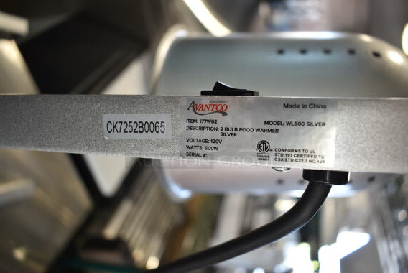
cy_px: 131
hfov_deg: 63.6
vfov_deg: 45.0
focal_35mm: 29
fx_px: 329
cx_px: 205
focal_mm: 18
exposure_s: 1/30
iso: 360
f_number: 3.5
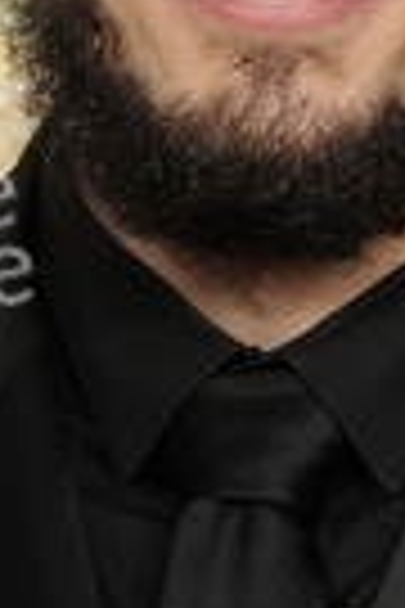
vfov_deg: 3.5
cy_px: 54
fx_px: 10006
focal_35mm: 593
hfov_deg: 2.3
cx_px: 295
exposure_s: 1/250
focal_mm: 200
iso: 800
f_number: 10
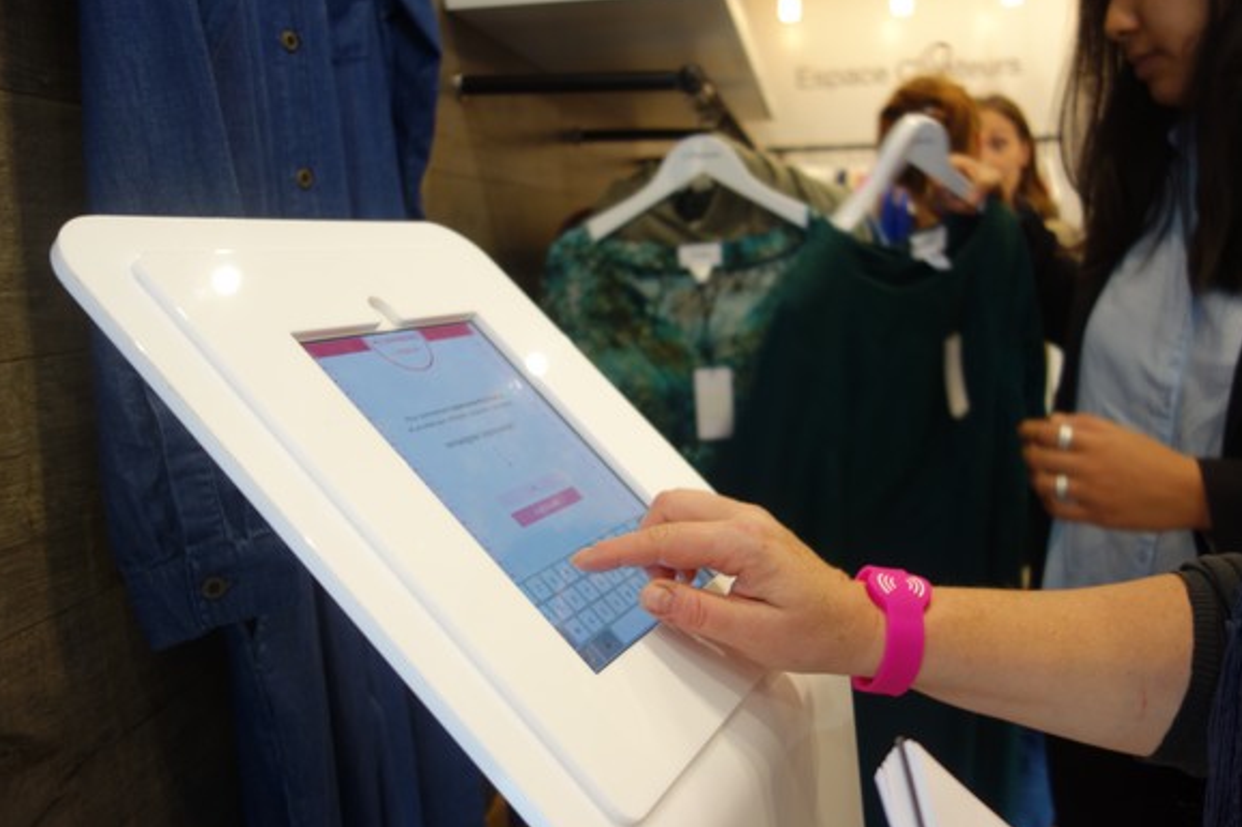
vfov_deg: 41.1
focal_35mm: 32
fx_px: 1104
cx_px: 688
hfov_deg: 58.6
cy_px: 391
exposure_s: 1/50
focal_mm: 10.4
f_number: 1.8
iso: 125
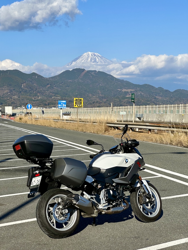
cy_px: 125
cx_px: 94
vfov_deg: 25.3
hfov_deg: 19.1
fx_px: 558
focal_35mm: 77
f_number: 2.8
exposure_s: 1/995
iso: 32
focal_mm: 9
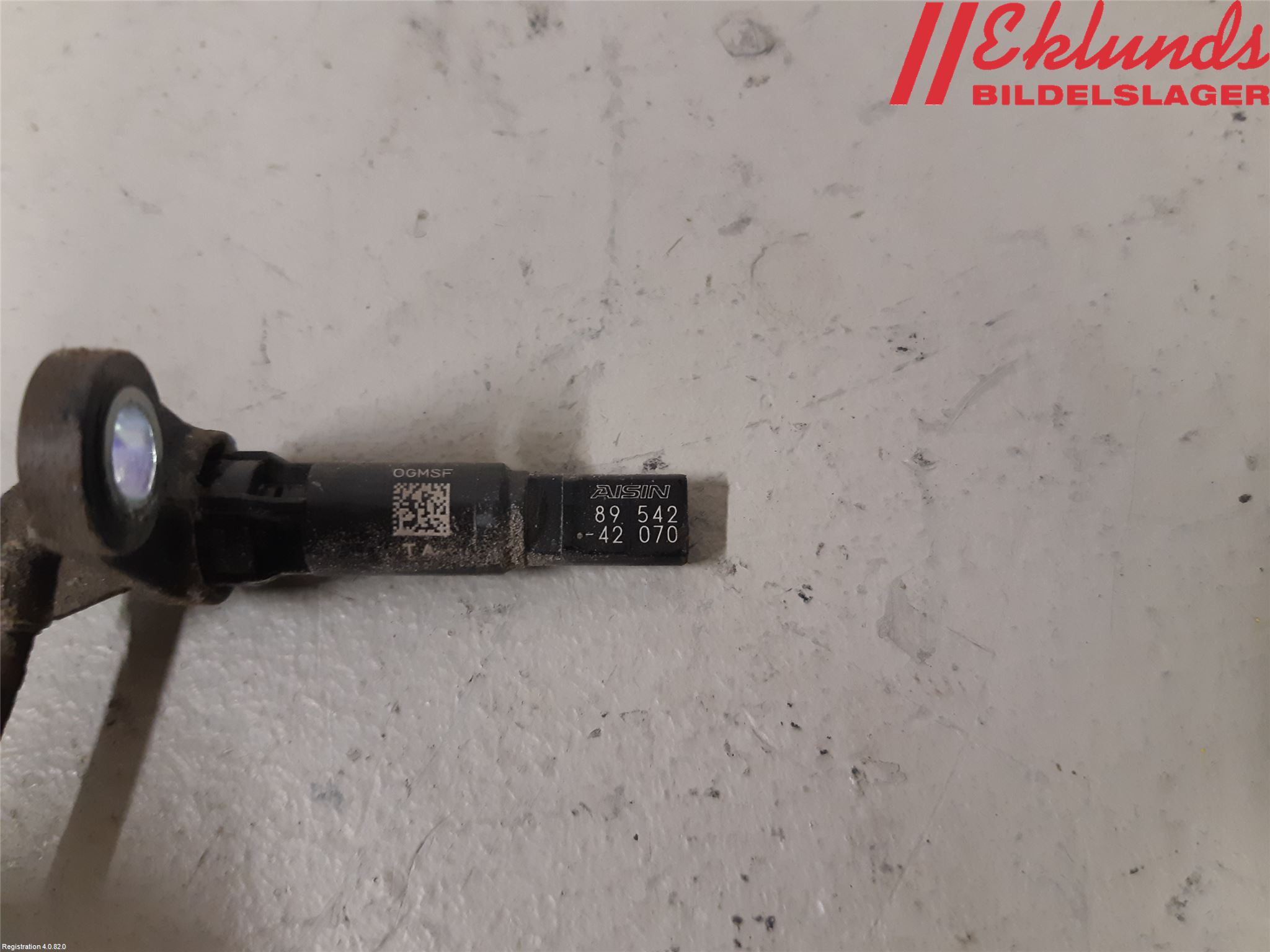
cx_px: 635
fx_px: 954
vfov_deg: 53.1
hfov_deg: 67.3
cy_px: 476
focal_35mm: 26
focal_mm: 3.93
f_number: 1.7
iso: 200
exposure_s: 1/33
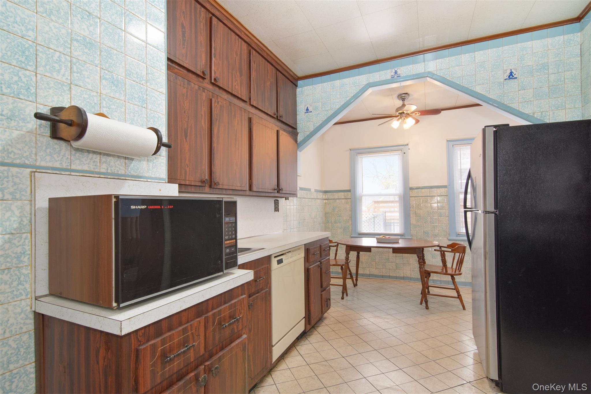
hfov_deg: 95.0
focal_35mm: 16
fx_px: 271
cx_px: 296
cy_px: 197
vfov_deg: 72.0
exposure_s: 1/25
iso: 640
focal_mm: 11
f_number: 8
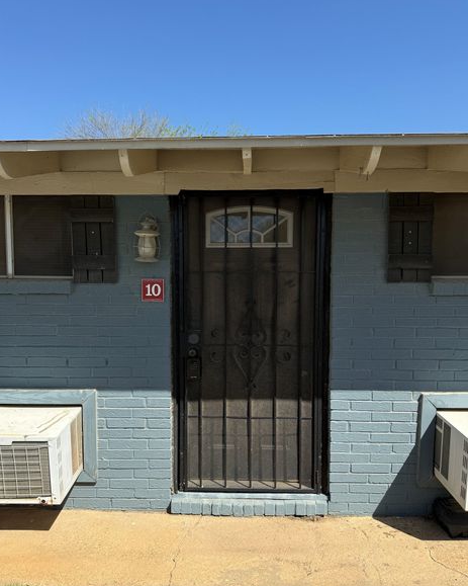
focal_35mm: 27
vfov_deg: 64.0
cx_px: 220
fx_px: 468
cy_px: 317
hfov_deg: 53.1
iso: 80
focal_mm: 6.76
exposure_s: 1/3953
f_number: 1.78
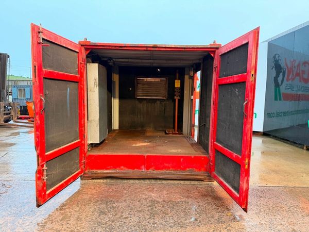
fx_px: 214
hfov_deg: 71.6
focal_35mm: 24
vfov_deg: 56.8
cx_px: 154
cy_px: 116
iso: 250
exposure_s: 1/50
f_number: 1.78
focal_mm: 6.76
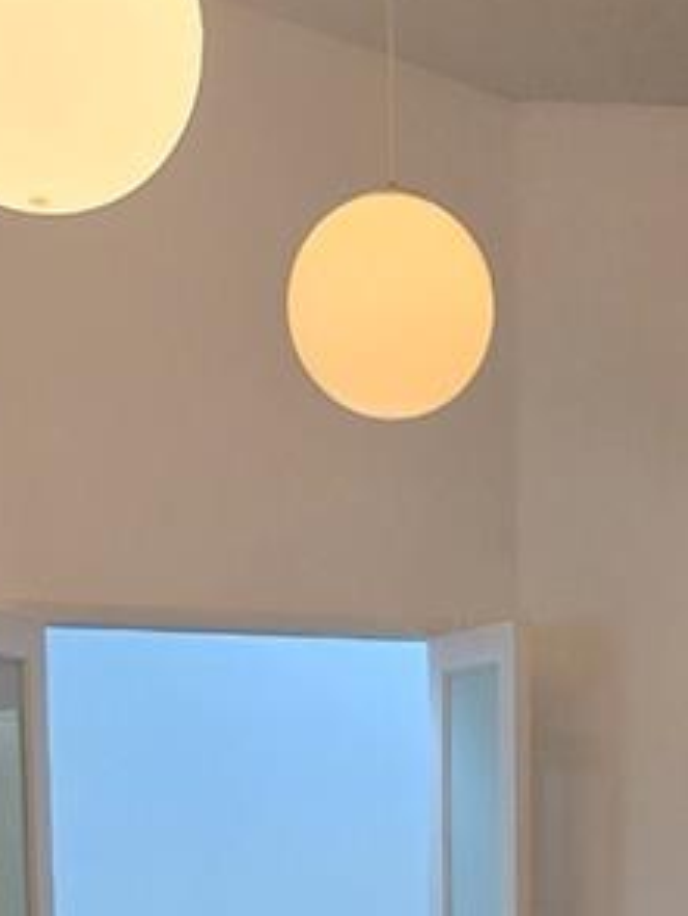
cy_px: 950
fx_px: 1402
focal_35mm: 53
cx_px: 458
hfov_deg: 27.4
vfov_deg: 32.7
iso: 200
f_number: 2.2
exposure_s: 1/60
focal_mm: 2.2
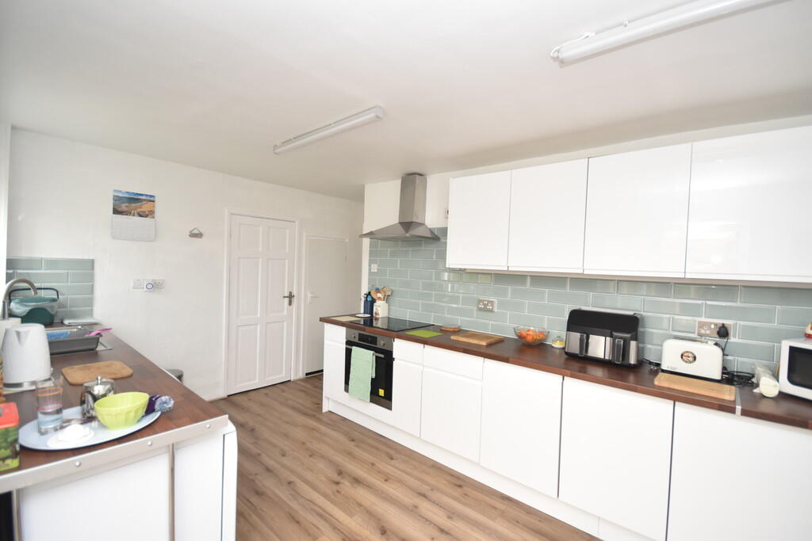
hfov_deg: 100.4
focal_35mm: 15
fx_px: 338
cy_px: 270
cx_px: 406
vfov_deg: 77.3
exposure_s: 1/200
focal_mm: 10
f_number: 5
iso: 720
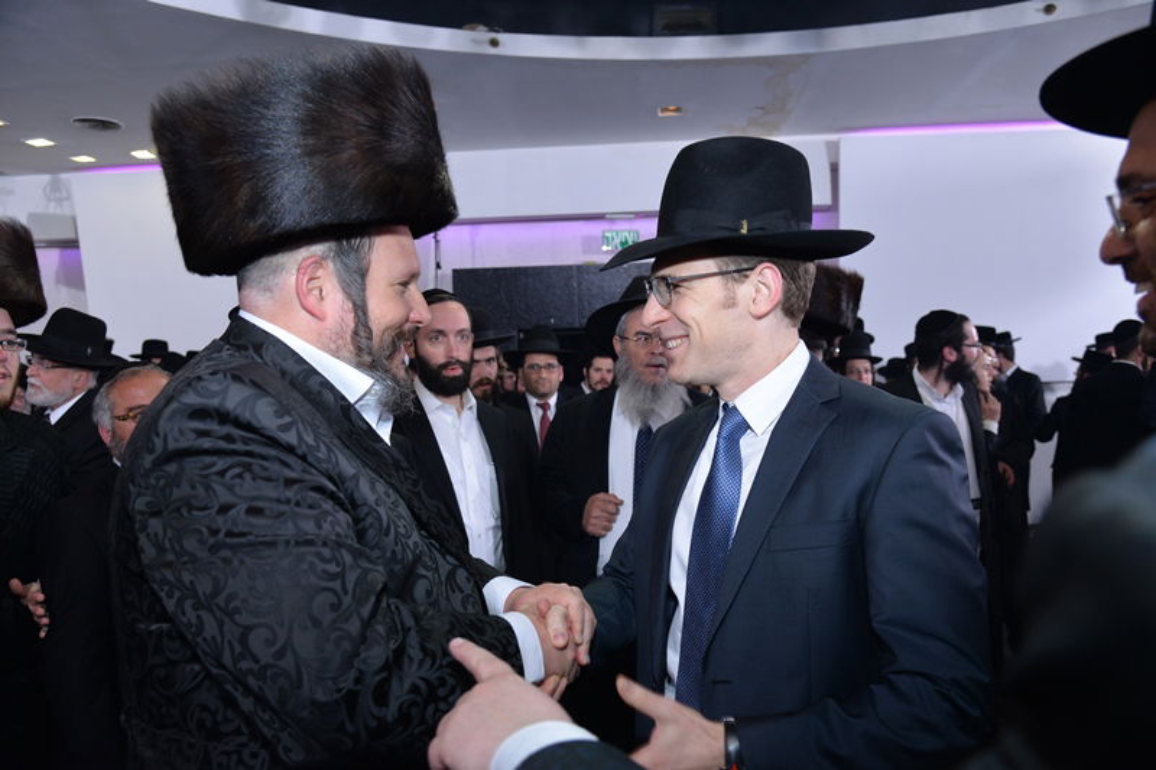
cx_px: 578
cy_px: 385
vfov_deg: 46.4
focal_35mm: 28
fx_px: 899
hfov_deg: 65.5
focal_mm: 28
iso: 800
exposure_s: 1/160
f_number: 5
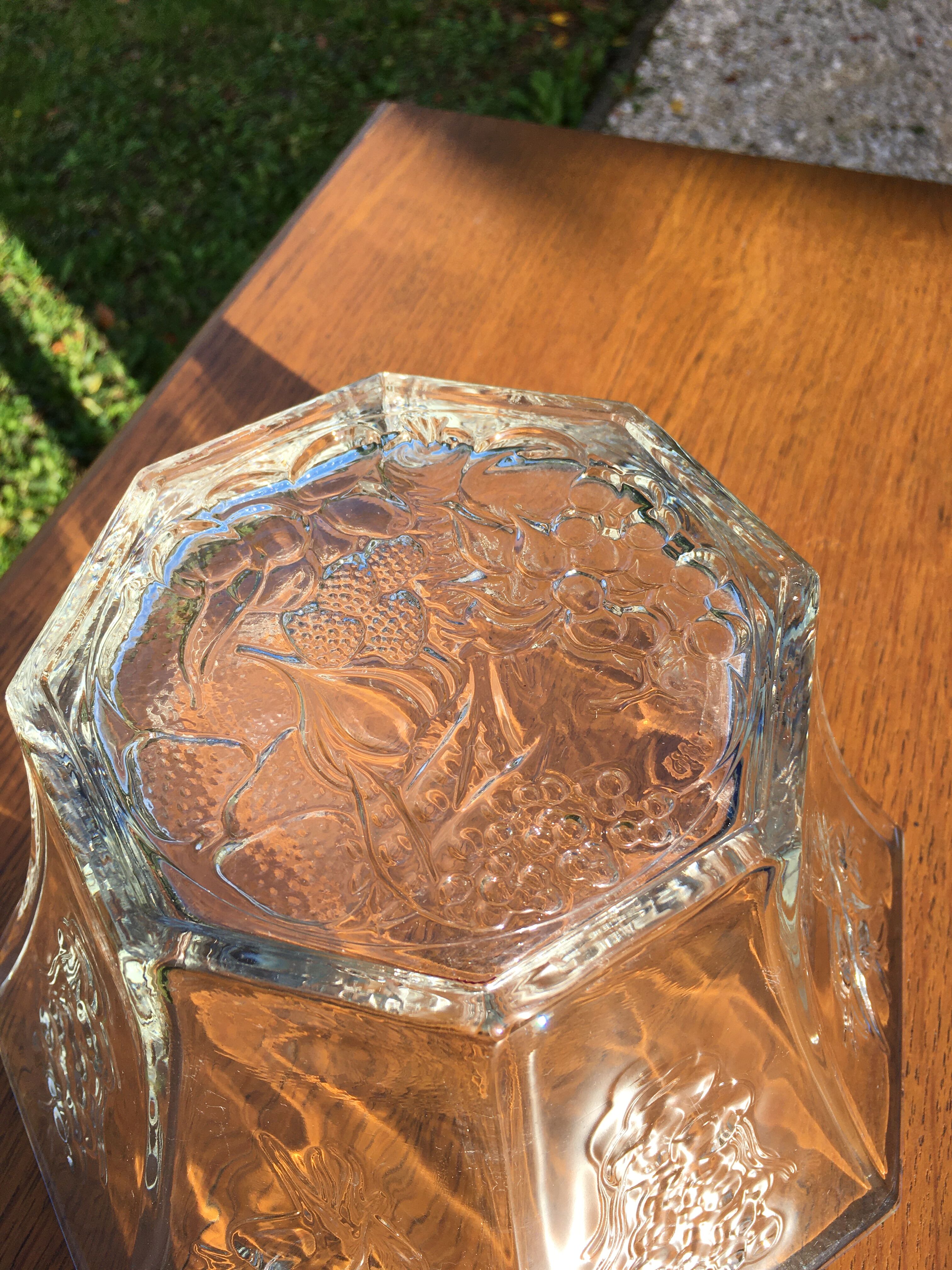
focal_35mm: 29
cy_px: 635
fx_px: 1063
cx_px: 476
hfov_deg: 48.2
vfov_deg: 61.7
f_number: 2.2
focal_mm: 4.15
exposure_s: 1/793
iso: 25
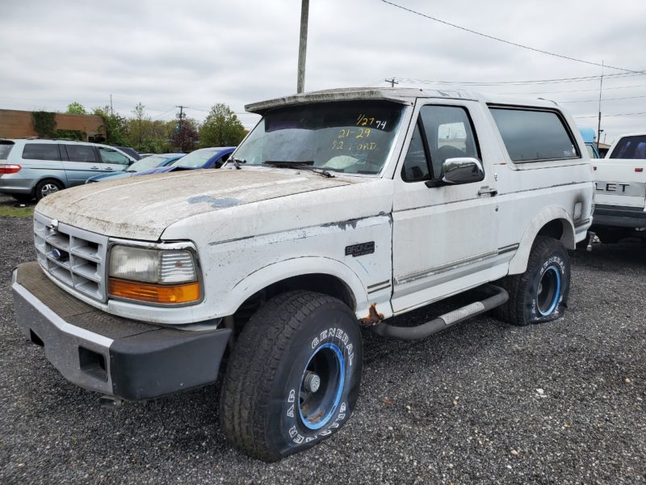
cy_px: 242
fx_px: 485
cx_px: 323
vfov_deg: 53.1
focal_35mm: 26
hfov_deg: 67.3
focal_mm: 4.3
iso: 50
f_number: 2.4
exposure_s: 1/1369
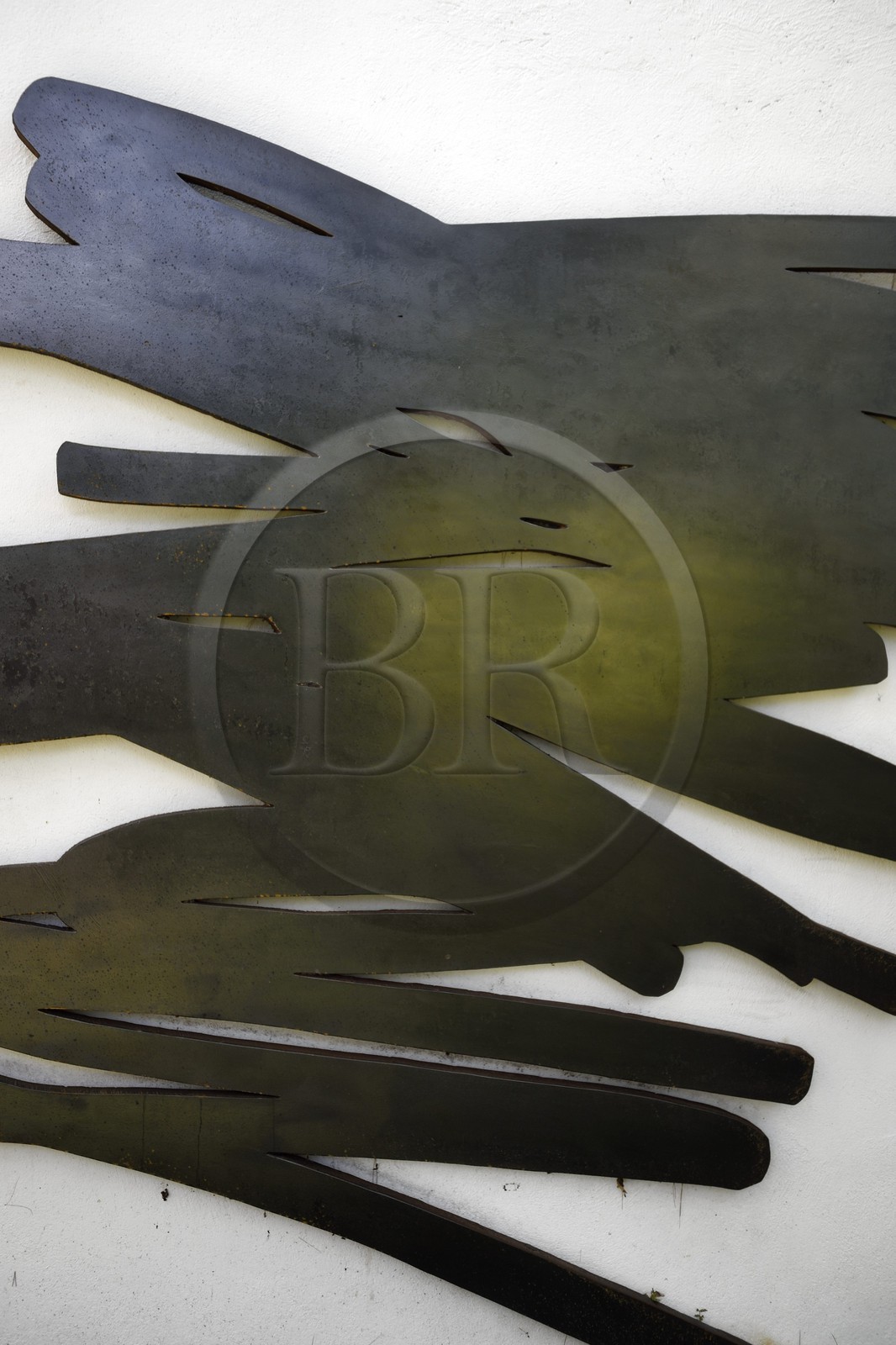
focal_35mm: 44
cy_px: 672
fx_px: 1643
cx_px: 448
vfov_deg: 44.5
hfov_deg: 30.5
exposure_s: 1/160
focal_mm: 44
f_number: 2.8
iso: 200
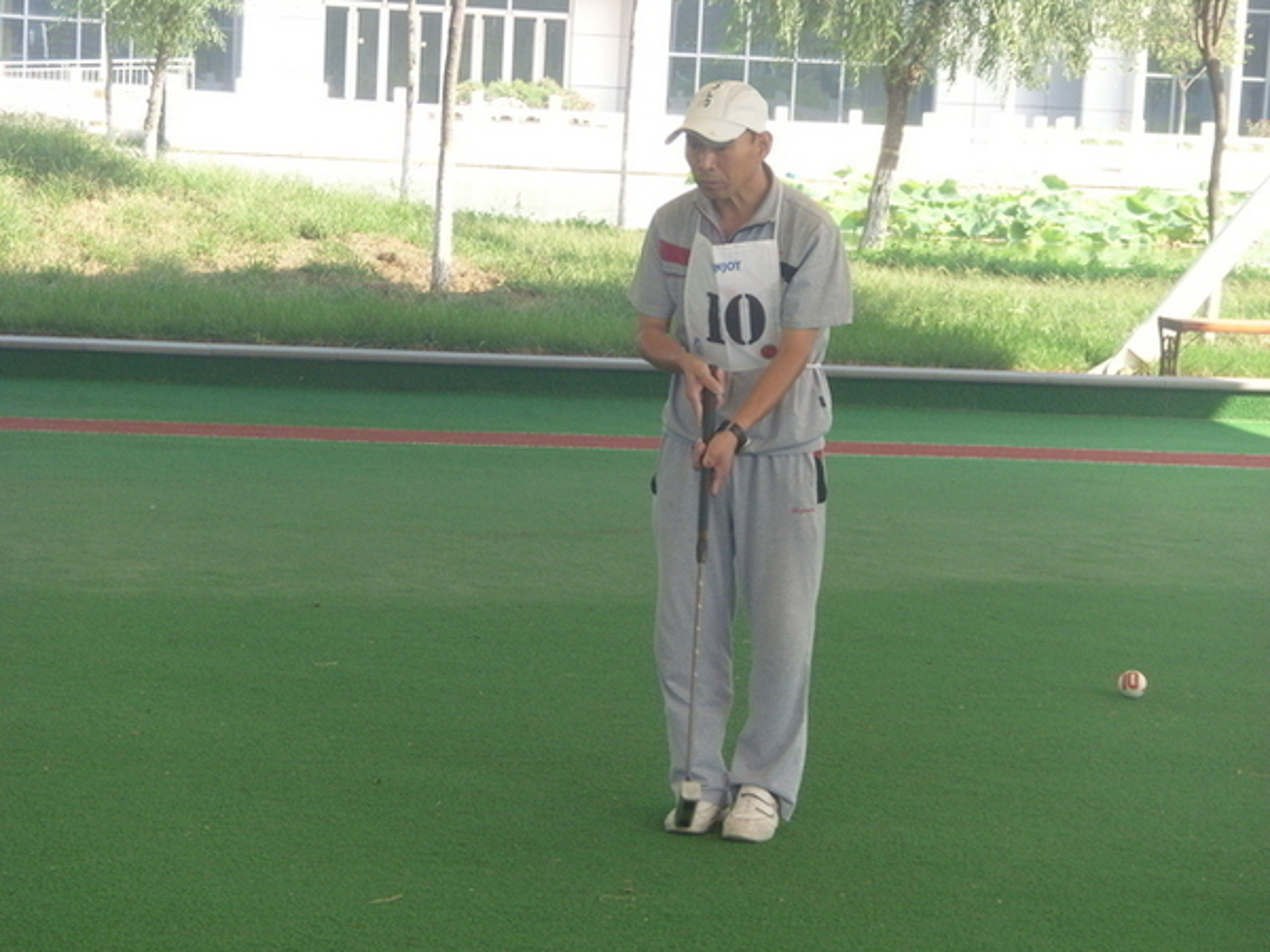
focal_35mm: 102
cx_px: 635
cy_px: 476
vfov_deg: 14.5
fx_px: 3742
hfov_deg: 19.3
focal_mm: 17
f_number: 4.5
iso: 100
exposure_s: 1/180
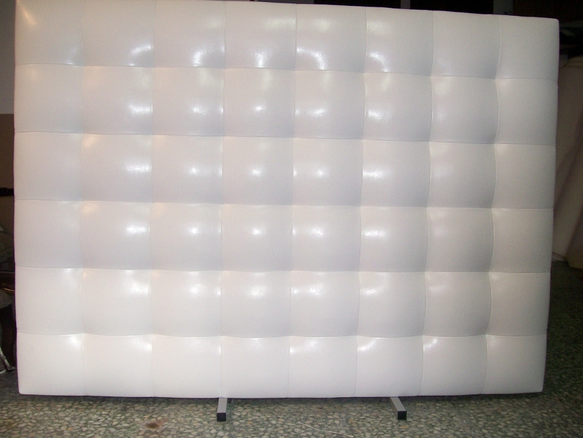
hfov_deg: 51.4
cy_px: 219
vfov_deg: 39.7
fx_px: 606
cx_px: 292
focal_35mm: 36
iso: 140
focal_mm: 6
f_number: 2.7
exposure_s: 1/68.8
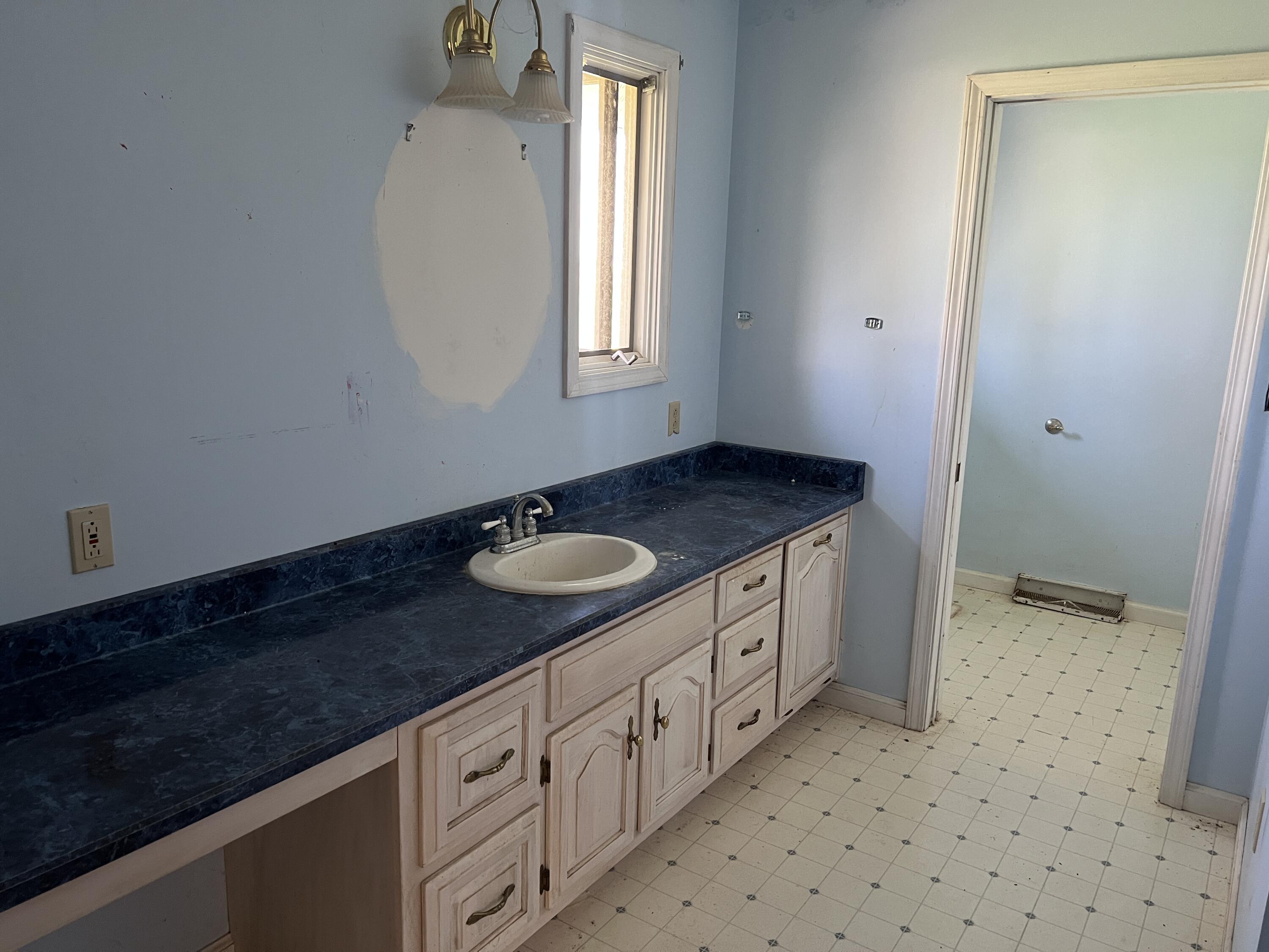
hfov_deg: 67.3
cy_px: 476
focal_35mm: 26
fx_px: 953
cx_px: 634
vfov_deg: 53.1
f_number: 1.5
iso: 200
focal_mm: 5.7
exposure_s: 1/60
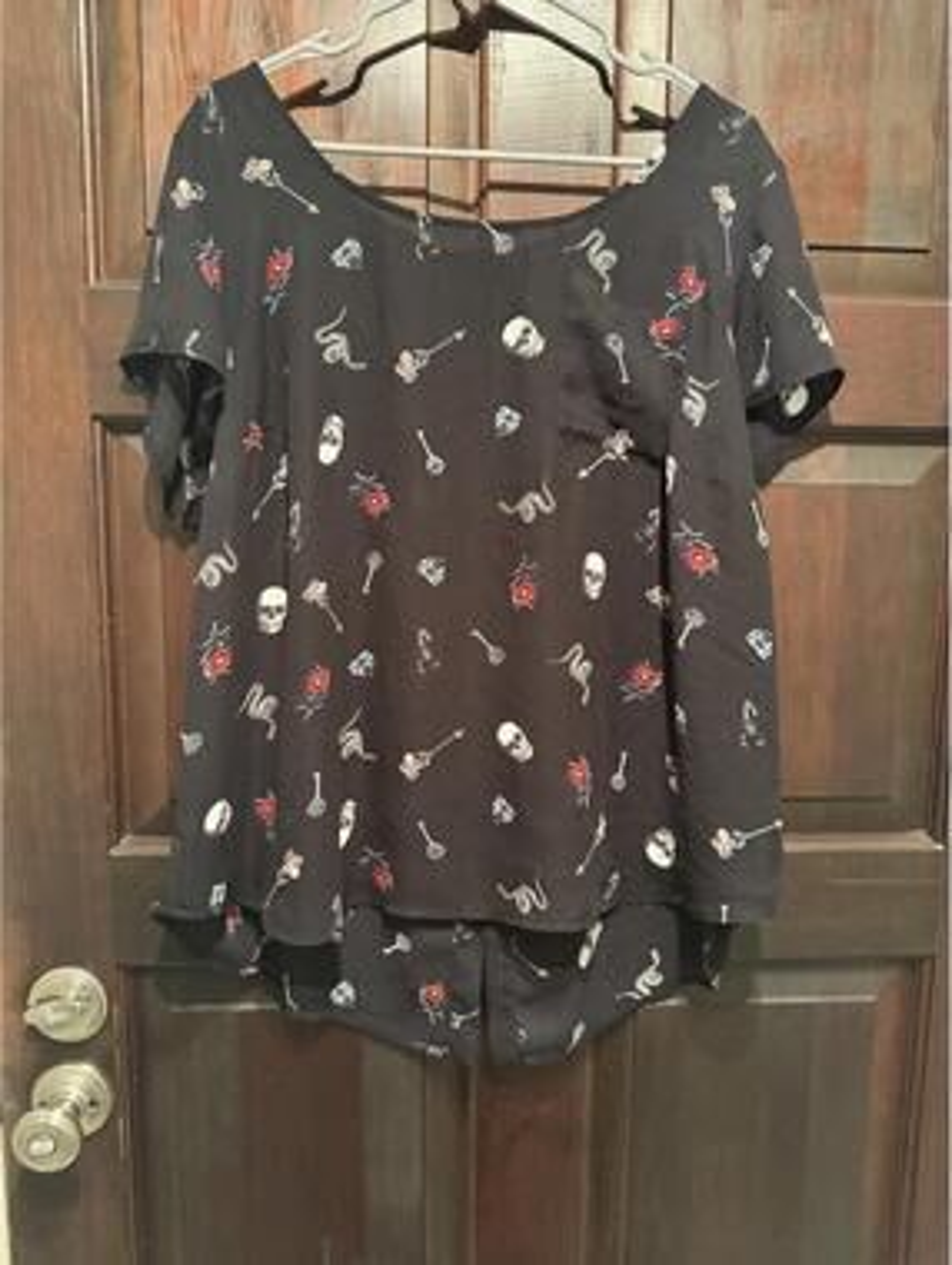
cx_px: 476
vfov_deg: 71.5
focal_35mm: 24
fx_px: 878
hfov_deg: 56.9
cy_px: 632
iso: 1000
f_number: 1.78
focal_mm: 6.76
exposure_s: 1/40
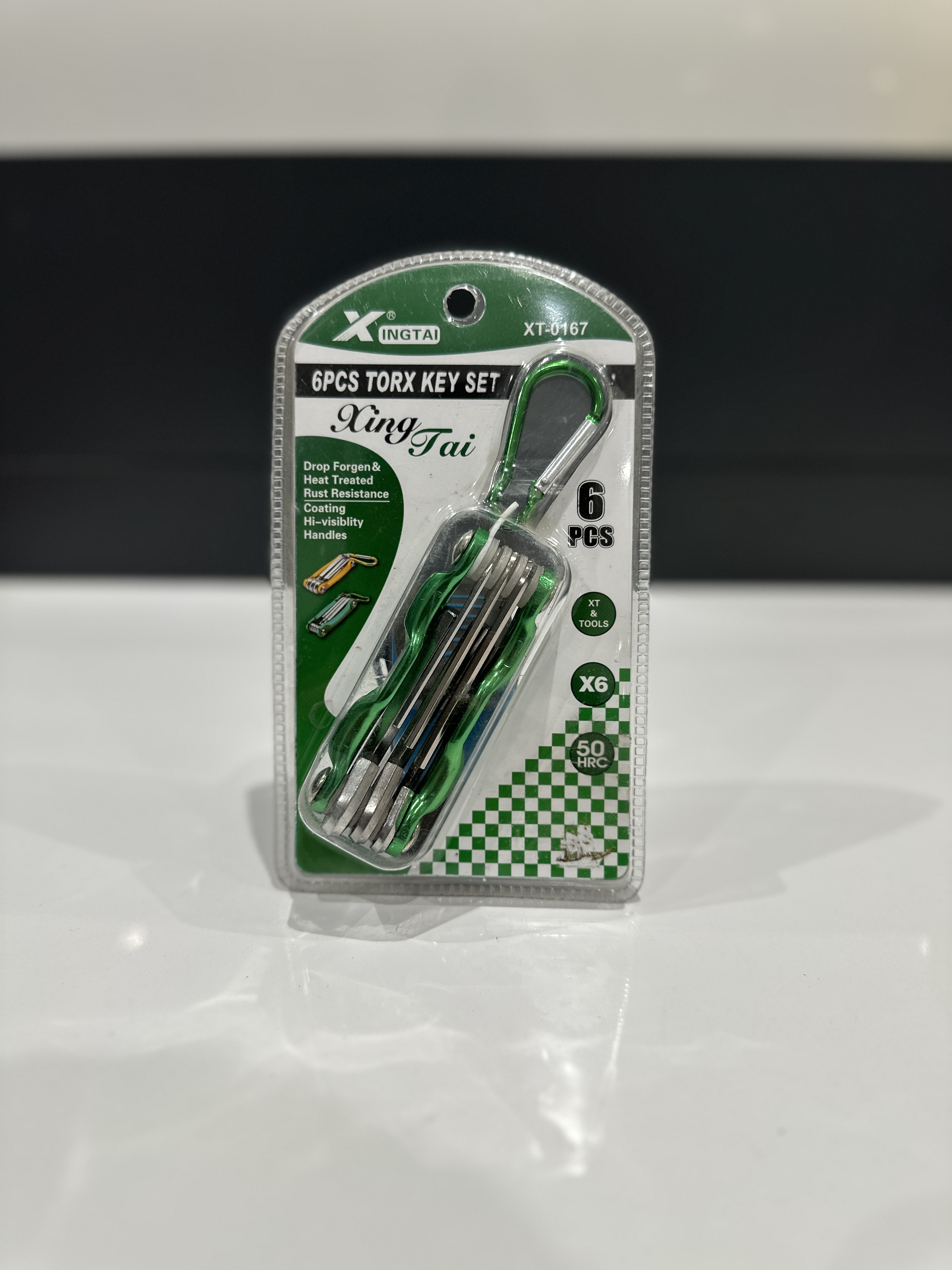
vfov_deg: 71.6
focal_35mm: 24
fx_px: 880
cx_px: 476
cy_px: 635
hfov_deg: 56.8
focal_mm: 6.86
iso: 80
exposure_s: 1/100
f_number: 1.78
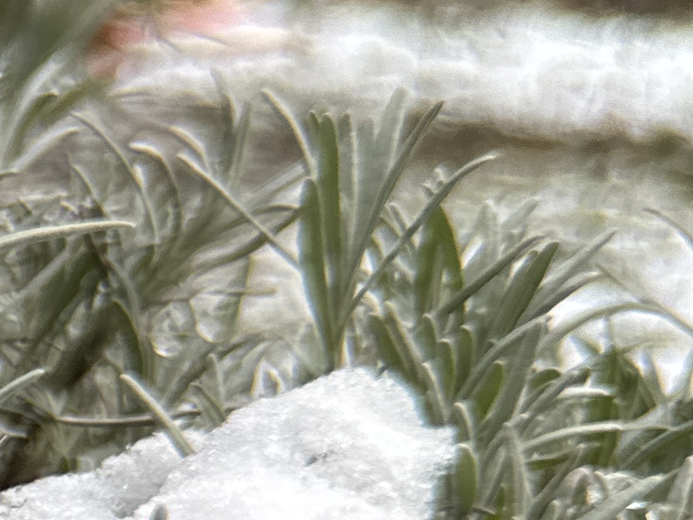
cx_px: -574
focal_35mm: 106
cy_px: 620
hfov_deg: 15.7
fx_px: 2122
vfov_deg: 13.6
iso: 100
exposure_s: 1/121
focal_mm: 6.86
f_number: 1.78
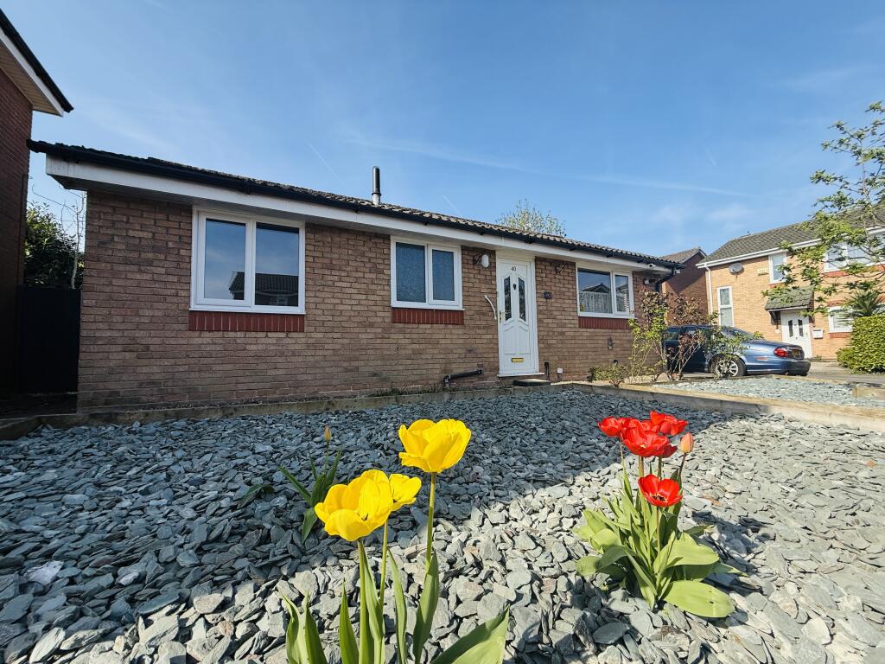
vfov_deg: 85.7
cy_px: 332
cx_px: 442
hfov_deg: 102.1
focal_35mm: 14
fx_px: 358
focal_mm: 2.22
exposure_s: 1/1211
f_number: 2.2
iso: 80
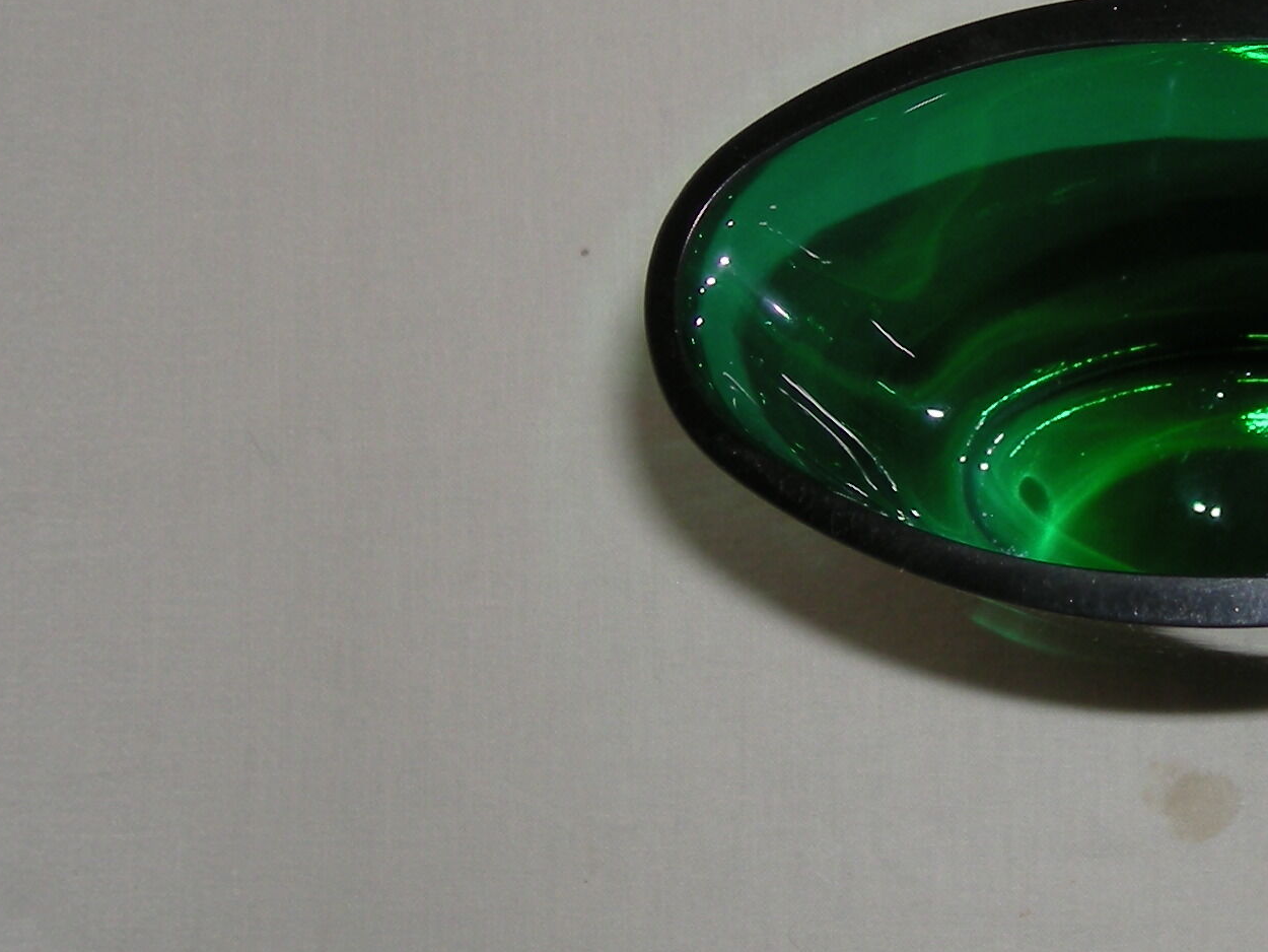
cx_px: 1220
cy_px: 272
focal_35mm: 86
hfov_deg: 22.0
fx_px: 3151
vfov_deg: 17.1
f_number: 2.8
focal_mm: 5.7
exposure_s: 1/53
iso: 50
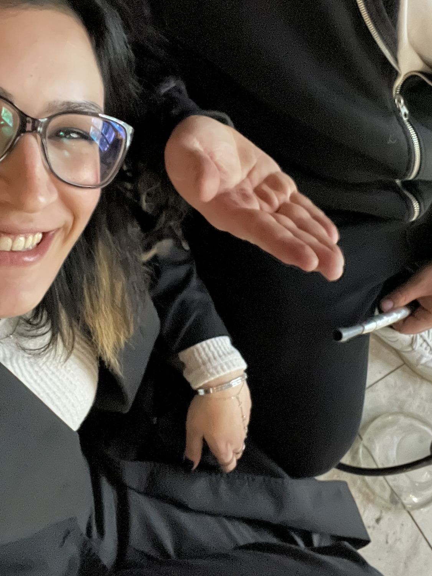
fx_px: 682
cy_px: 240
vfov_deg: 45.6
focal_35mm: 41
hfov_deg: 35.1
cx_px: 233
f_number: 2.2
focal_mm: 2.71
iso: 1600
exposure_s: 1/14
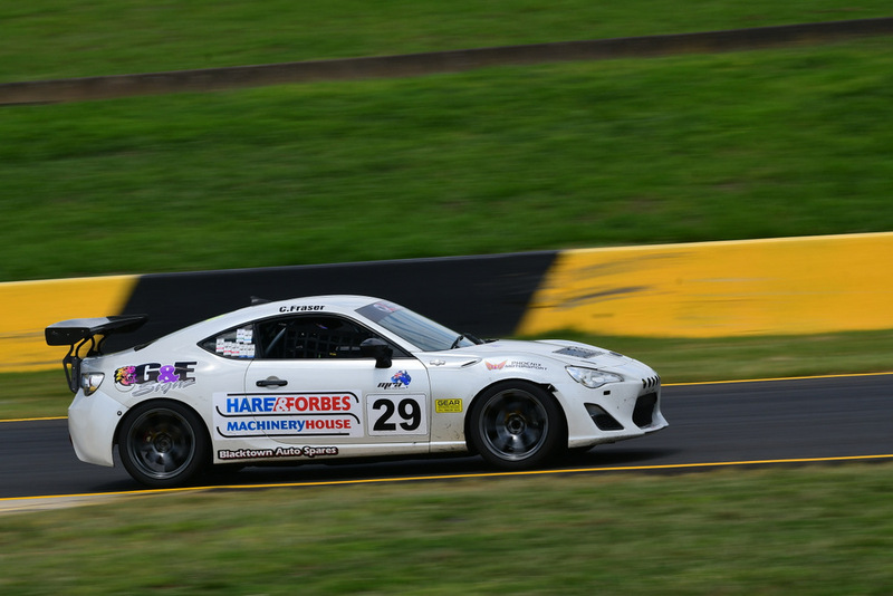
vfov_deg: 3.8
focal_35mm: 360
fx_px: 8933
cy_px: 298
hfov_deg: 5.7
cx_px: 446
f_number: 13
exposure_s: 1/320
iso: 200
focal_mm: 240
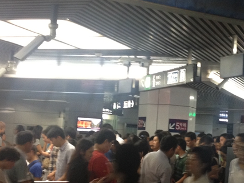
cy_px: 91
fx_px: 521
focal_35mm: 74
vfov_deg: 19.9
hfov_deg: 25.9
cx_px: 192
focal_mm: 4.28
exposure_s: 1/20
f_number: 2.4
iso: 160
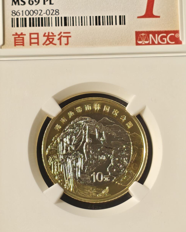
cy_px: 98
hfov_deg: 11.9
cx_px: 94
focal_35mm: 130
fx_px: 894
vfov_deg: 14.8
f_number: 1.5
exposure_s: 1/689
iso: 50
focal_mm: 4.94
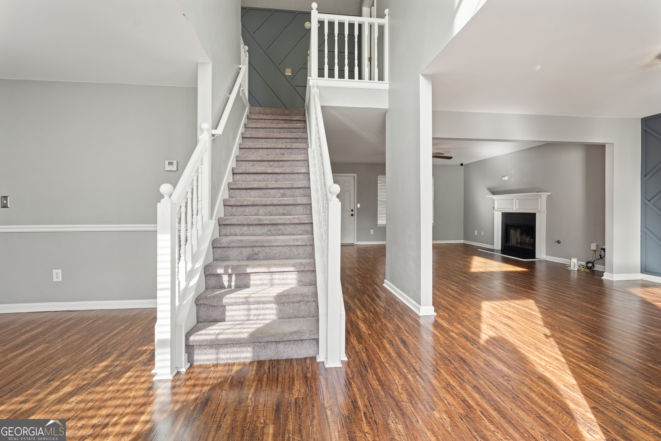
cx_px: 330
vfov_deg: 72.1
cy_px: 220
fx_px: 303
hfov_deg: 95.0
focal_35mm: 16
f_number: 6.3
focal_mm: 16.5
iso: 1250
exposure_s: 1/40
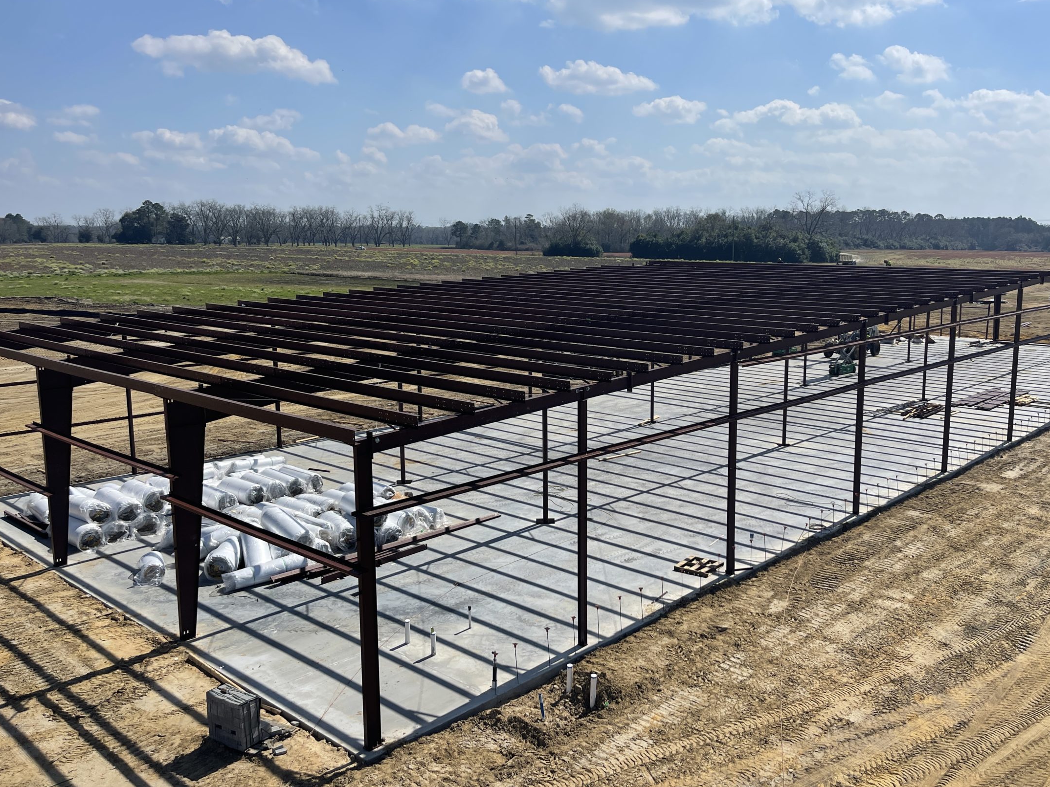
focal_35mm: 31
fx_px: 940
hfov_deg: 58.1
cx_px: 609
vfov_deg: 45.4
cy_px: 377
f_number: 1.6
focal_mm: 5.1
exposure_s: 1/7937
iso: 32
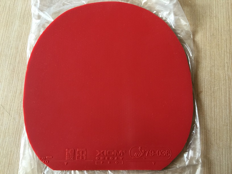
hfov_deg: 61.7
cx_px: 116
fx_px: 194
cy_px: 87
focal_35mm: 29
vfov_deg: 48.2
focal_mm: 4.15
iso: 40
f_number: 2.2
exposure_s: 1/15
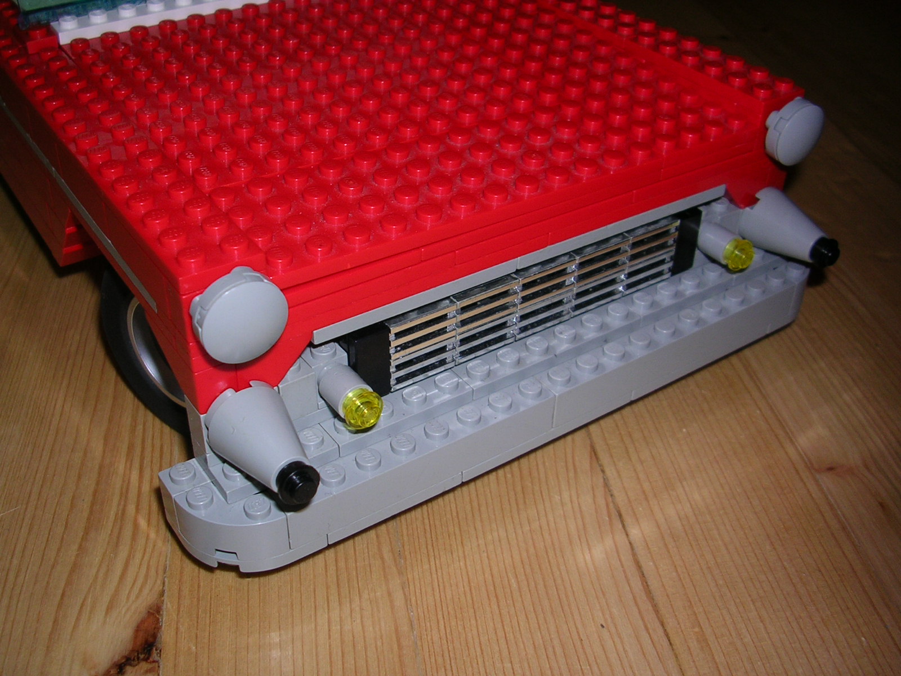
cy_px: 338
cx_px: 450
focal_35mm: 38
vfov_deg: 37.7
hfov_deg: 49.0
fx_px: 989
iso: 50
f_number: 2.8
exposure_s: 1/60.1
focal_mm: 5.8
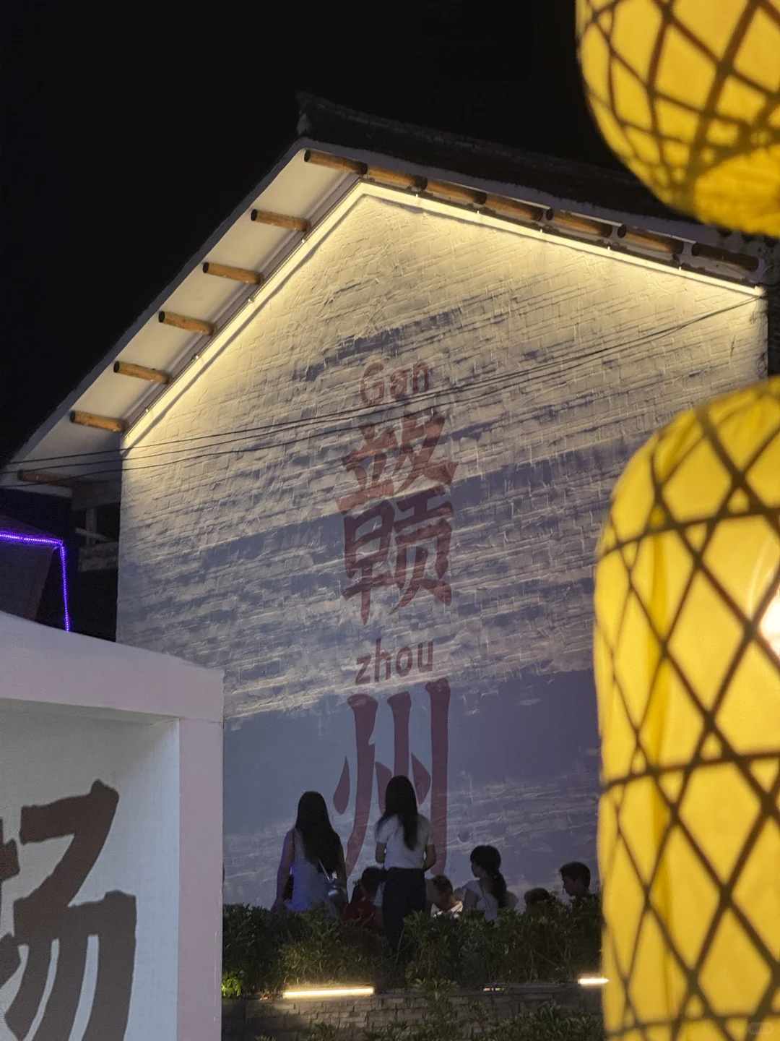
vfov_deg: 16.4
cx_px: 390
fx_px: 3605
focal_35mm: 120
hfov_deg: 12.3
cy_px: 520
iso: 160
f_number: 2.8
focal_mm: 15.66
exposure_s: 1/50
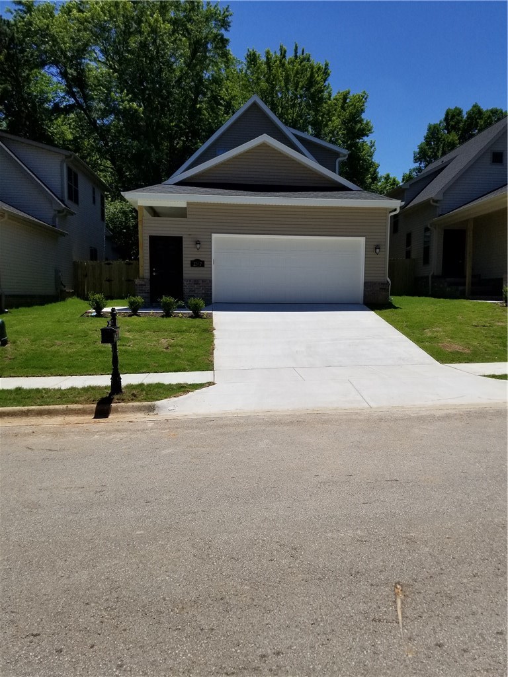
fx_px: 509
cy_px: 338
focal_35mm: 26
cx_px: 254
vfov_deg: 67.3
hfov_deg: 53.1
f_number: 1.7
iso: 50
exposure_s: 1/4416
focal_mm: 4.25
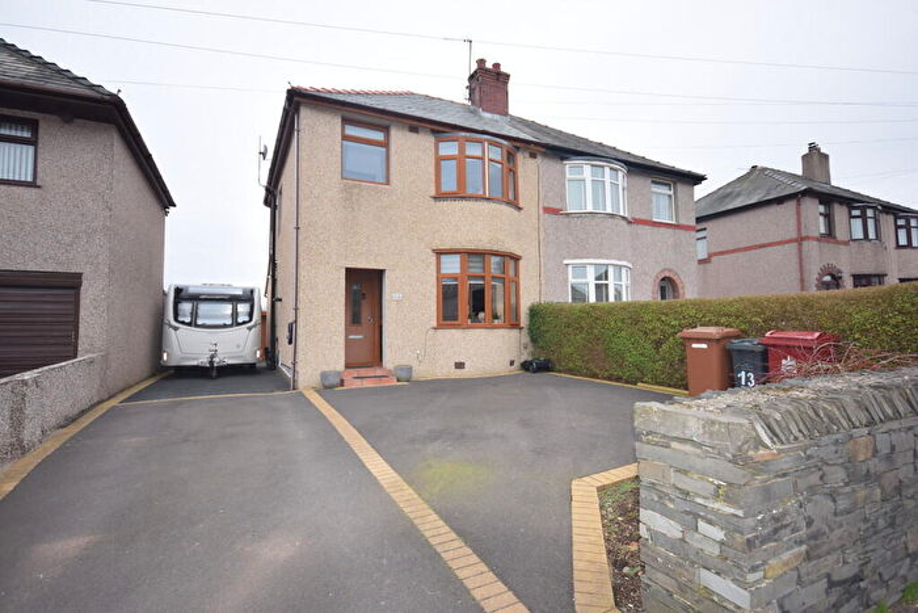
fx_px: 459
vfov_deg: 67.4
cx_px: 459
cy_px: 306
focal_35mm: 18
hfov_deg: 90.0
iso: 320
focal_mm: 12
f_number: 5.6
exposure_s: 1/125
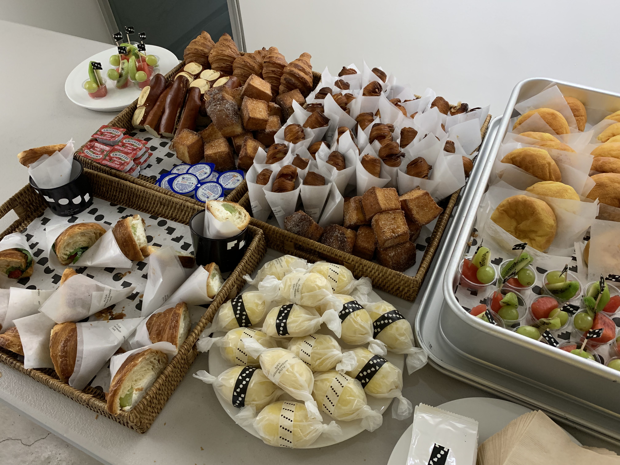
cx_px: 310
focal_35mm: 26
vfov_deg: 53.1
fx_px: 466
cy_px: 232
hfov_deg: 67.3
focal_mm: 4.25
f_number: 1.8
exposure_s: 1/60
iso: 250
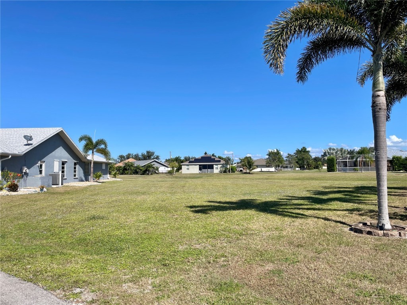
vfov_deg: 53.1
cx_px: 204
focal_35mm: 26
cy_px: 152
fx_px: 306
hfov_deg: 67.3
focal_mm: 4.2
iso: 32
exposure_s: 1/4292
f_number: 1.6
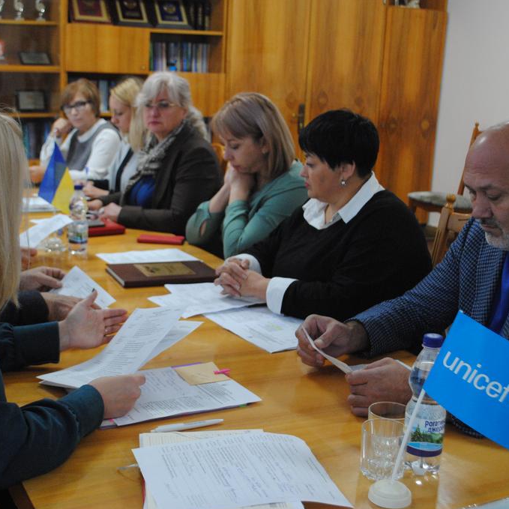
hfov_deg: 34.0
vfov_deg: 34.0
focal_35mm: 50
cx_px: 224
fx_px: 832
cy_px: 256
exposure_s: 1/30
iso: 900
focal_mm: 26
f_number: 4.2
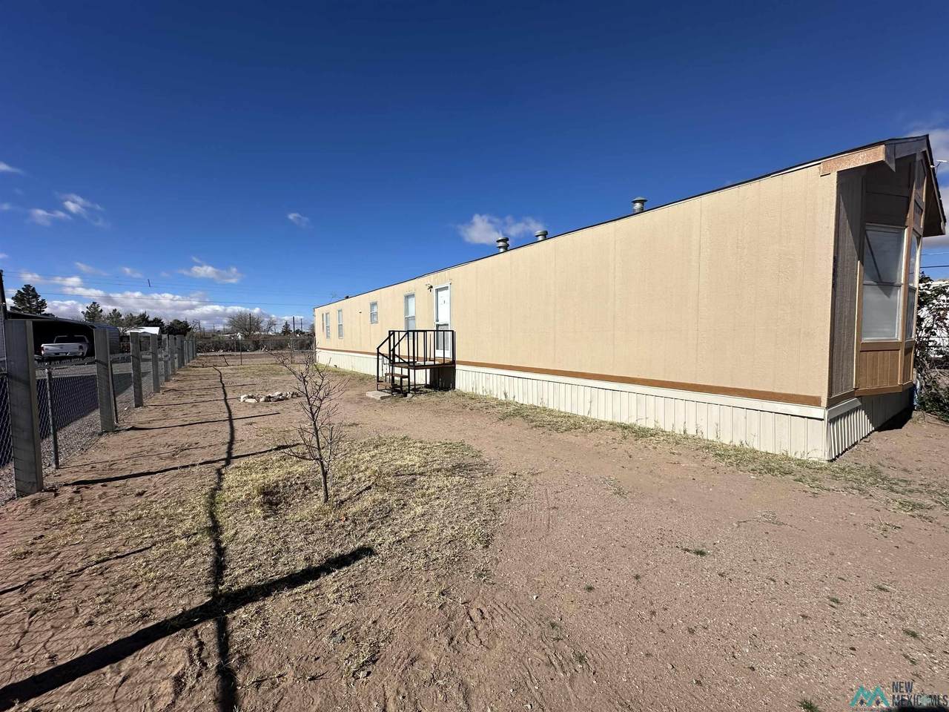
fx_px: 384
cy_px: 356
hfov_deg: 102.1
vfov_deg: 85.7
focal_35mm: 14
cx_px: 474
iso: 50
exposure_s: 1/5556
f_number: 2.2
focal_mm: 2.22
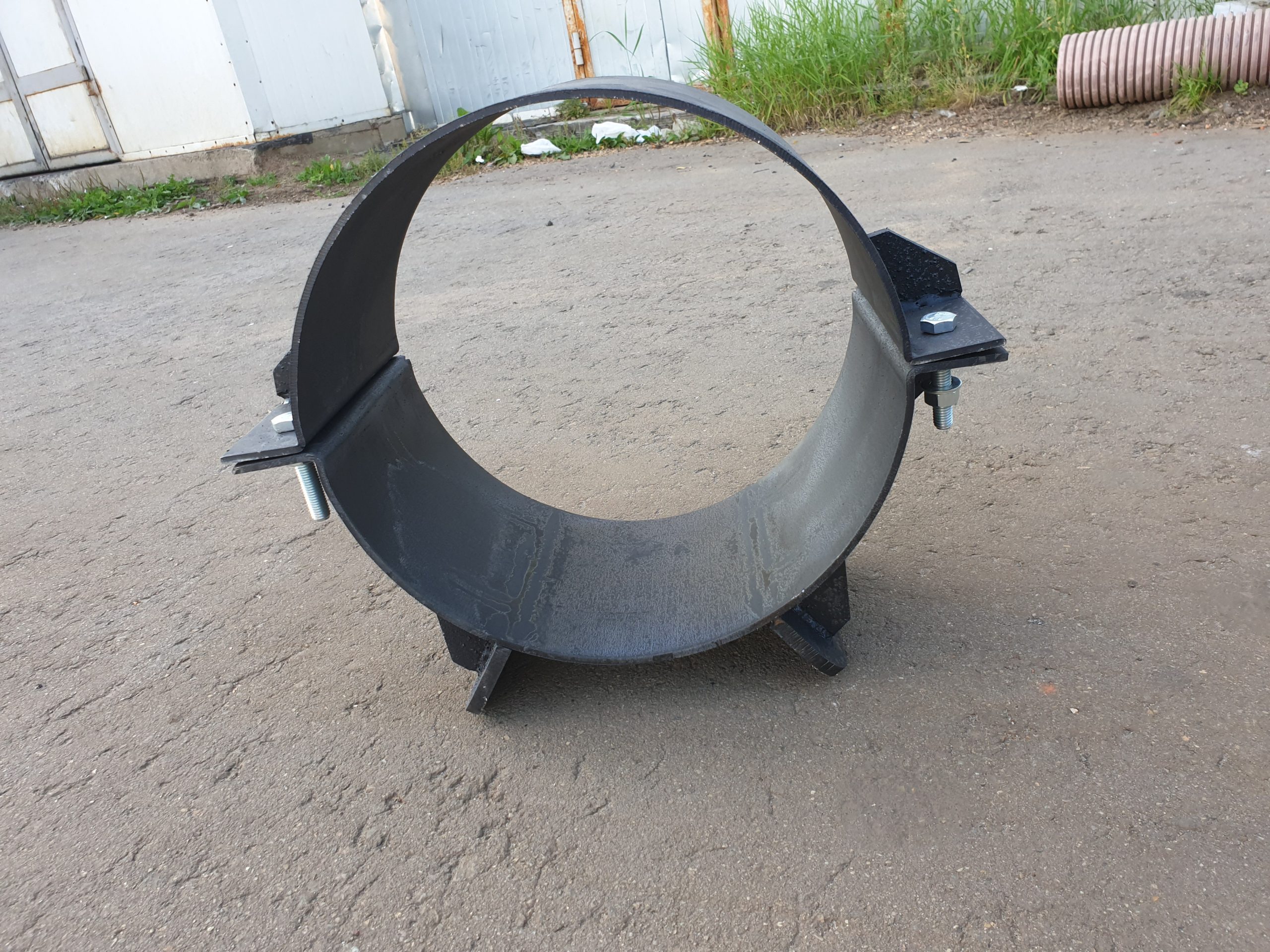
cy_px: 476
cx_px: 635
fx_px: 954
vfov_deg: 53.1
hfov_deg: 67.3
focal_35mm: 26
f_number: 2.4
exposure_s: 1/100
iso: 64
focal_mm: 4.3
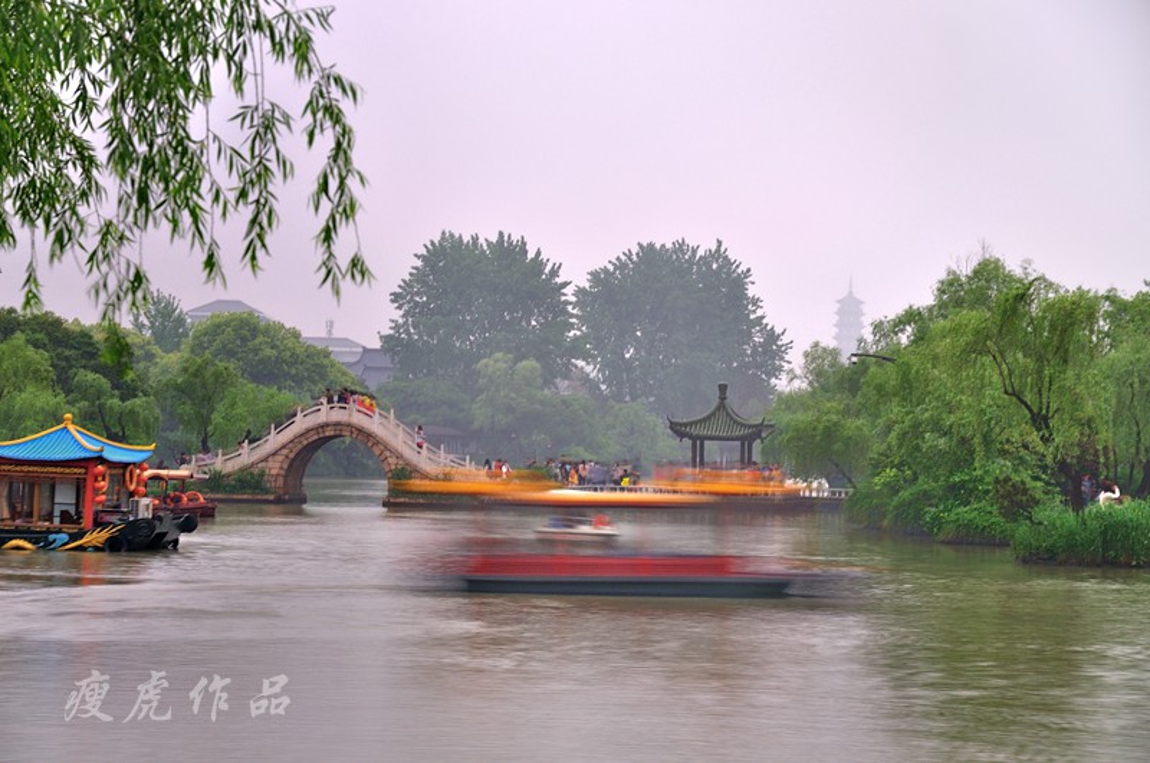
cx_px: 575
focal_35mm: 93
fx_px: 2967
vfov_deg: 14.7
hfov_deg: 21.9
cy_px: 382
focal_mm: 62
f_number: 6.3
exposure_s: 1.6
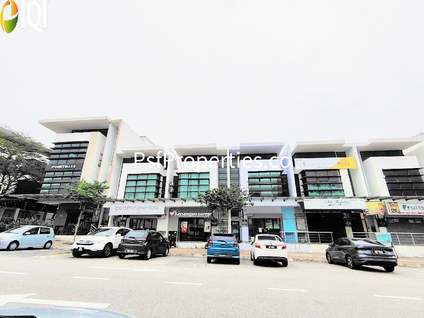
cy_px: 159
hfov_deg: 91.0
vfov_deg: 74.7
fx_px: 208
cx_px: 212
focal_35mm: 17
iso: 100
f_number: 2.2
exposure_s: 1/2026
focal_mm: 1.43
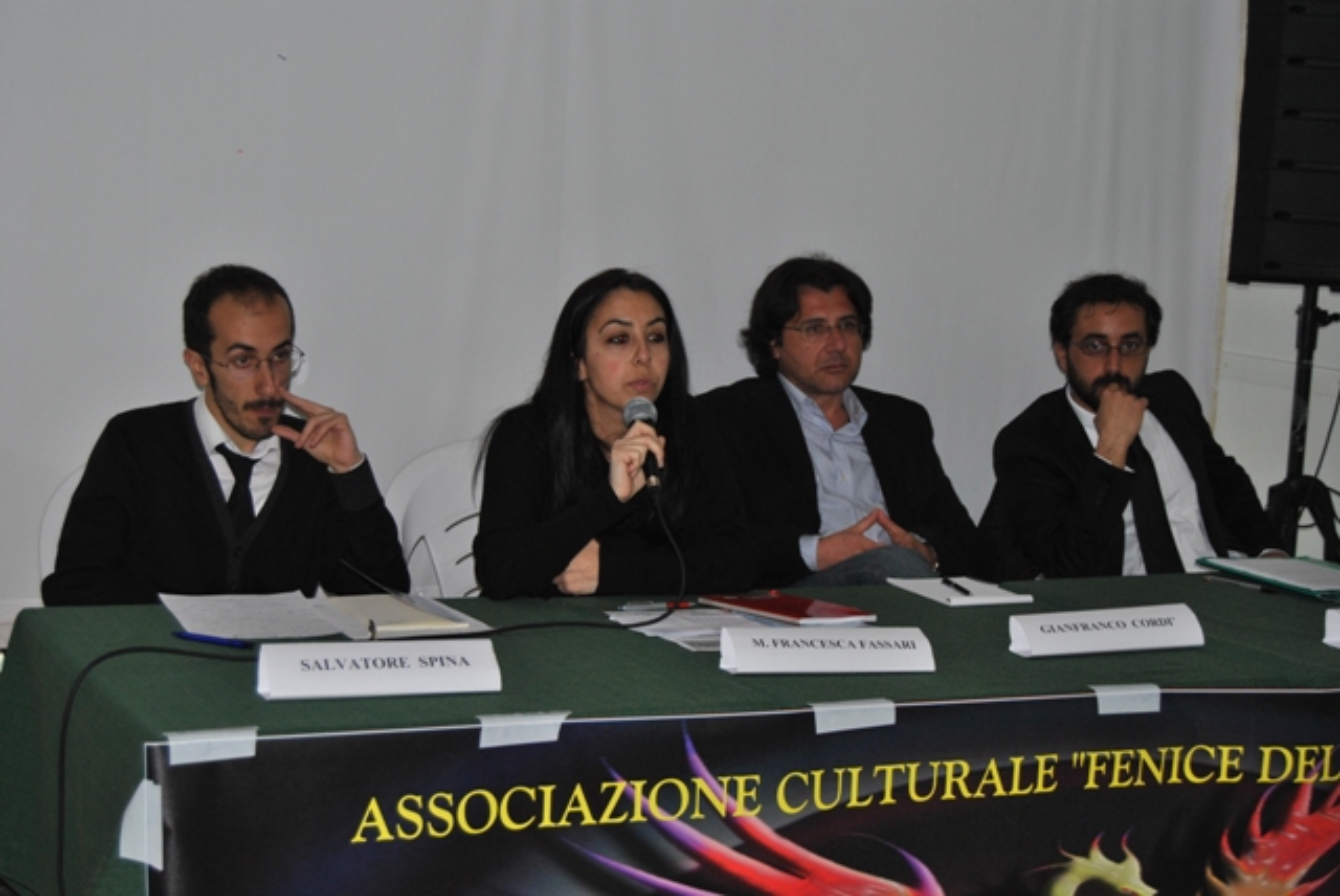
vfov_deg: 21.6
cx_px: 670
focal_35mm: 63
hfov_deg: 31.9
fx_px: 2347
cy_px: 448
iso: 200
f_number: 5
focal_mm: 42
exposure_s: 1/60
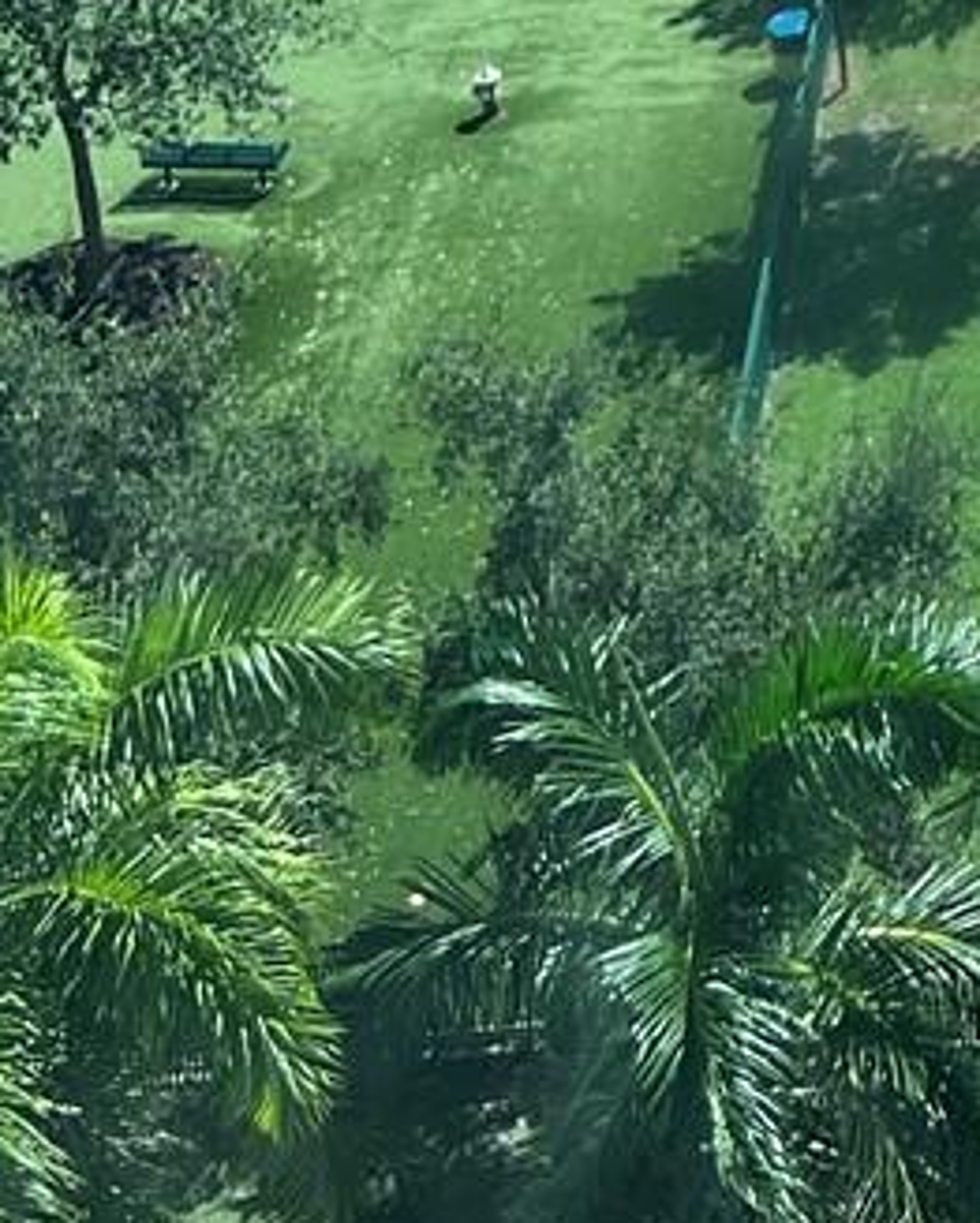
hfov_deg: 11.3
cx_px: 1945
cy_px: -999
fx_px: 4491
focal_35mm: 124
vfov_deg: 13.8
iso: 50
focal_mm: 5.7
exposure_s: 1/2762
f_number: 1.5
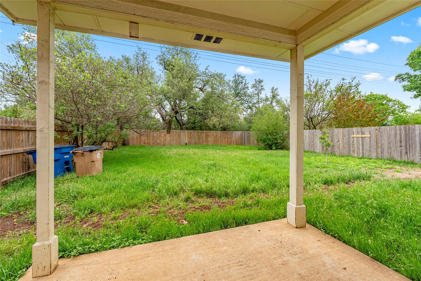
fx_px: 180
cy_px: 140
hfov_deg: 98.9
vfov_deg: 75.9
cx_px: 210
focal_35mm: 15
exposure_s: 1/25
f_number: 8
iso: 100
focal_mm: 15.4
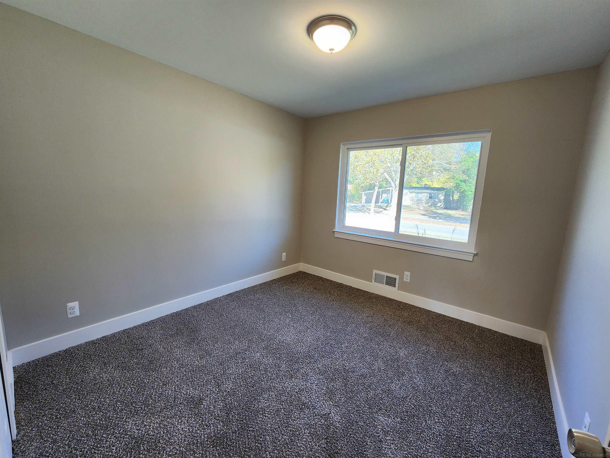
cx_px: 305
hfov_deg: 106.2
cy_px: 229
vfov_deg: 89.9
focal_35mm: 13
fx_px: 229
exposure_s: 1/60
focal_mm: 2.2
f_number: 2.2
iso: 125
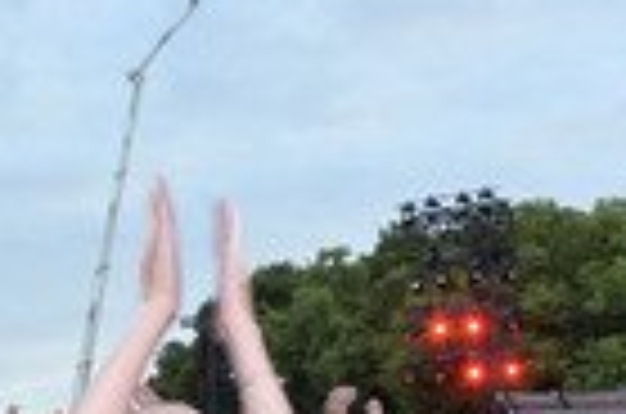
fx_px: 1353
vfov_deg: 16.4
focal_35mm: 78
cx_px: 43
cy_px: 549
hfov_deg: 25.1
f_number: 8
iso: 4000
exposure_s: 1/200
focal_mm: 24
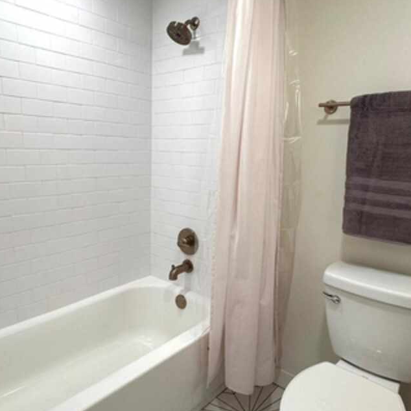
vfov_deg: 62.9
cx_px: 191
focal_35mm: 25
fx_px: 336
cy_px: 211
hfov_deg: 62.9
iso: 100
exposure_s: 1/120
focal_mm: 2.22
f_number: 2.2
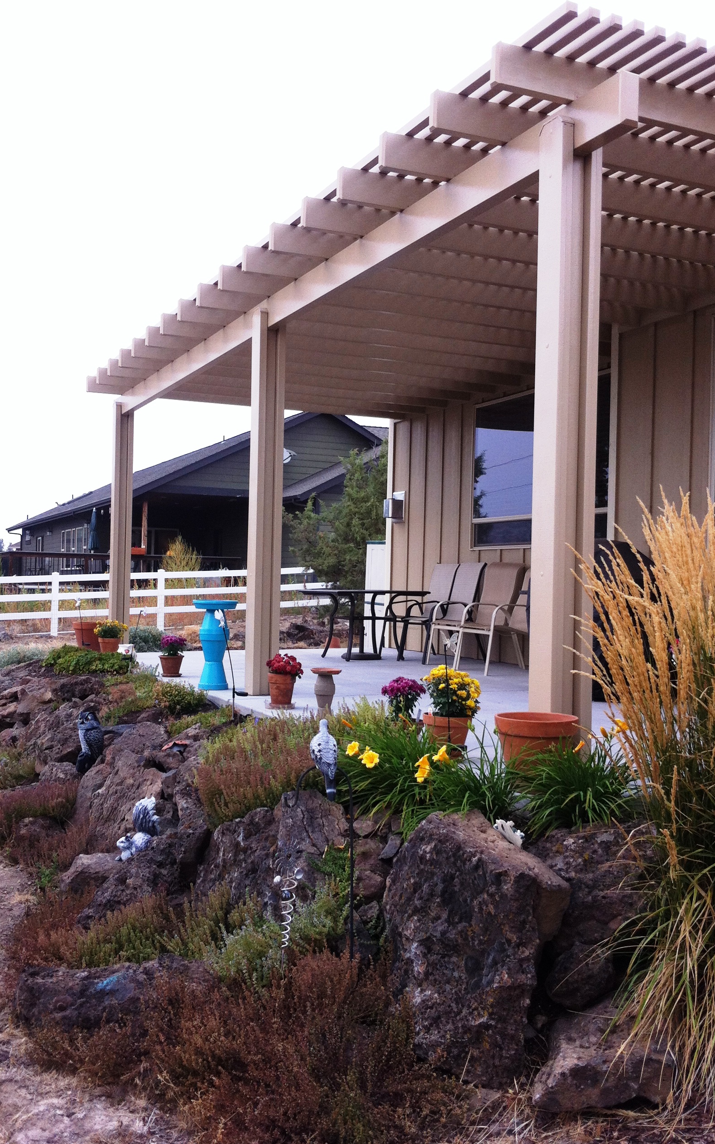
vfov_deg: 51.5
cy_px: 574
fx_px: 1185
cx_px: 333
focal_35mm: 38
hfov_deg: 33.6
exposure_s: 1/129
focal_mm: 3.85
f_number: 2.8
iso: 80
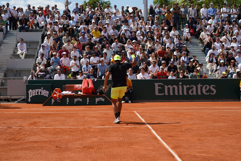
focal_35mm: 59
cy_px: 80
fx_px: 395
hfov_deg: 33.9
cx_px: 120
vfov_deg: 23.0
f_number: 6.3
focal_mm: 59
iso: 400
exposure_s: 1/2000
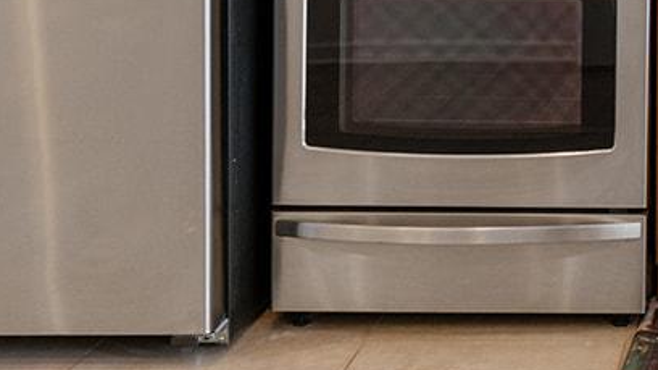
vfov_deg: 15.0
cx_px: 795
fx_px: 1290
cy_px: -195
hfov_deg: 25.6
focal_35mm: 74
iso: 400
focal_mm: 18
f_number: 7.1
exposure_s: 1/13
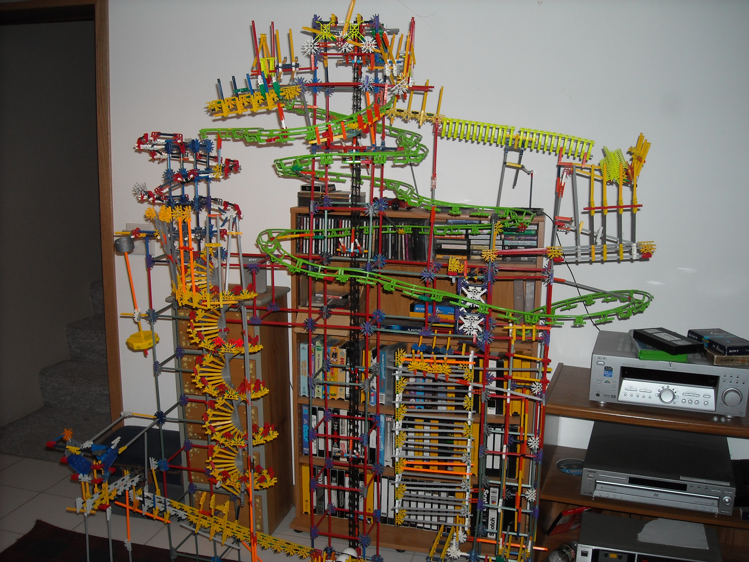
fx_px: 757
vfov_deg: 40.7
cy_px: 281
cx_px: 374
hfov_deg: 52.6
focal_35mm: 35
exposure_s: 1/60
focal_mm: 5.7
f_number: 2.8
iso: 100
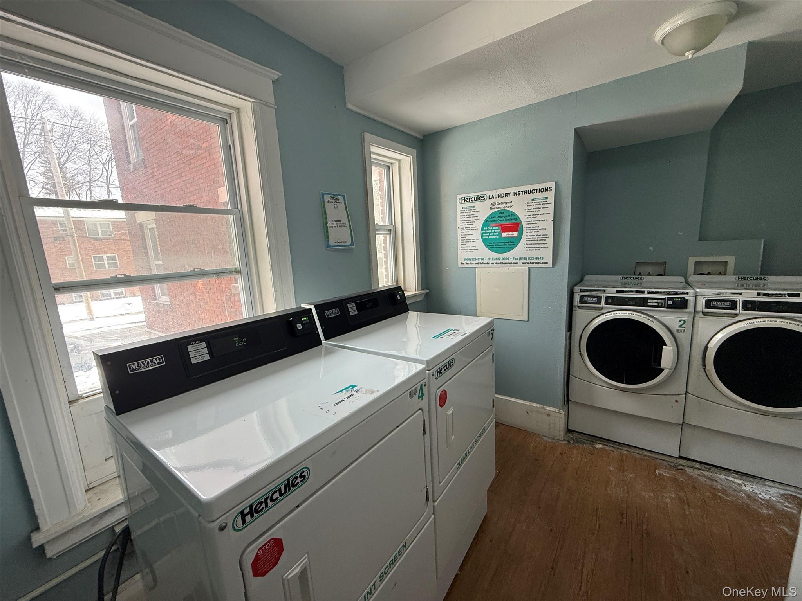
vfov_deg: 85.7
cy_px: 300
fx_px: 324
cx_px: 401
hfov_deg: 102.1
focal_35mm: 14
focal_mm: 2.22
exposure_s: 1/120
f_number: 2.2
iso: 160
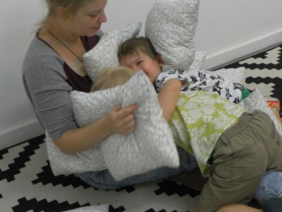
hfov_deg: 28.5
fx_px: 554
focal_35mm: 68
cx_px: 174
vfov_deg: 21.6
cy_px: 83
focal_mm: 6.6
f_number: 3.2
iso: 200
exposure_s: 1/25
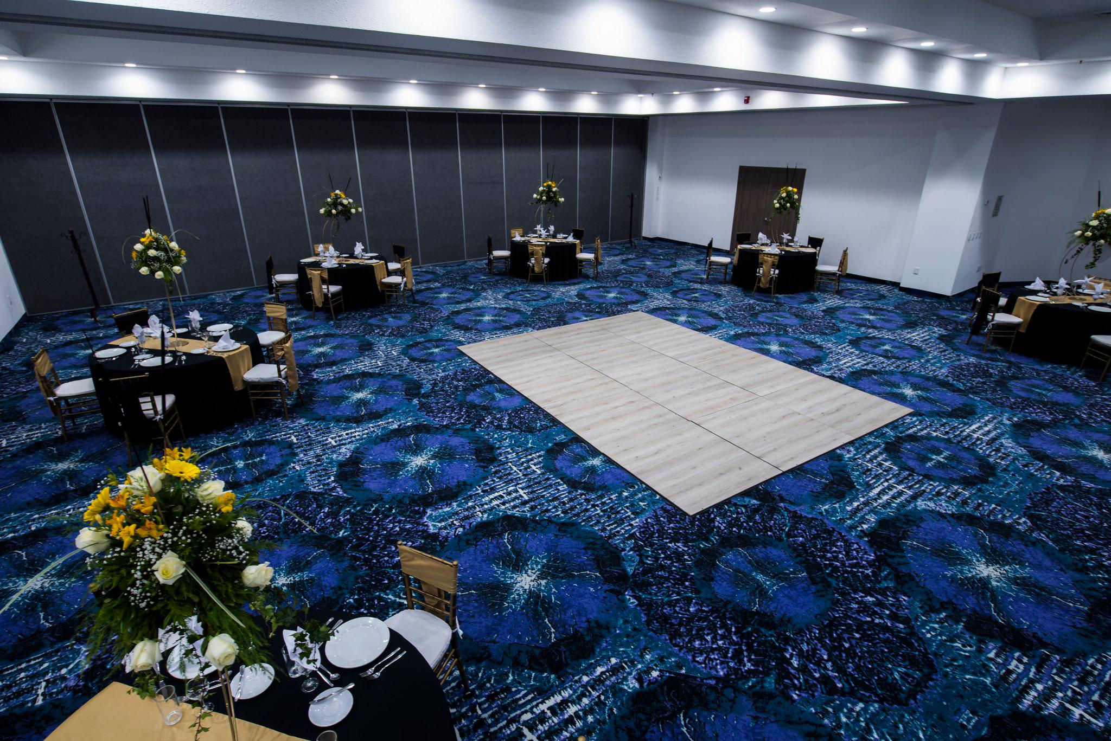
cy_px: 370
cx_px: 556
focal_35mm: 18
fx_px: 556
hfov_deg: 90.0
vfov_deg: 67.4
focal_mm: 18
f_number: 5.6
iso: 100
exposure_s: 1/4
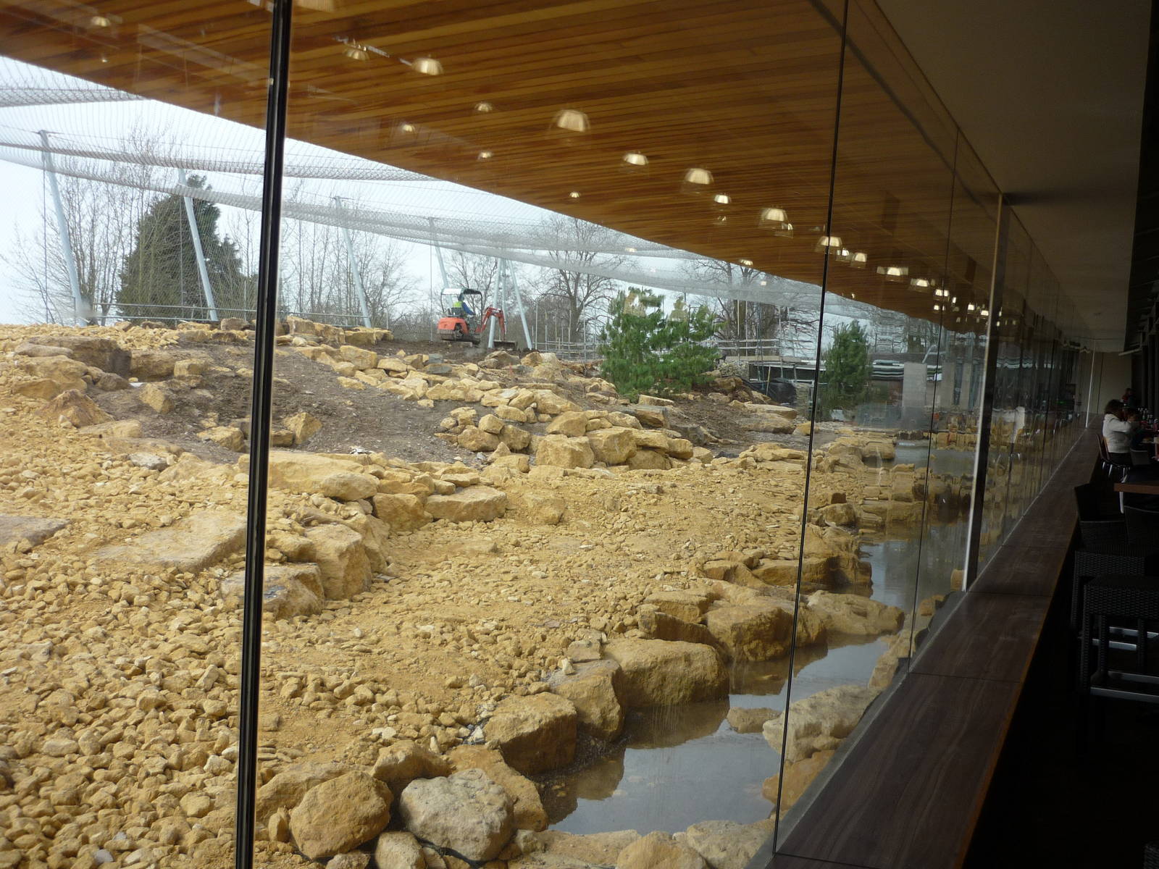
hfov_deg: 55.4
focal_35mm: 33
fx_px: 1105
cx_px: 580
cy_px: 434
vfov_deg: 42.9
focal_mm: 5.5
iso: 100
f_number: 2.8
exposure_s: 1/400
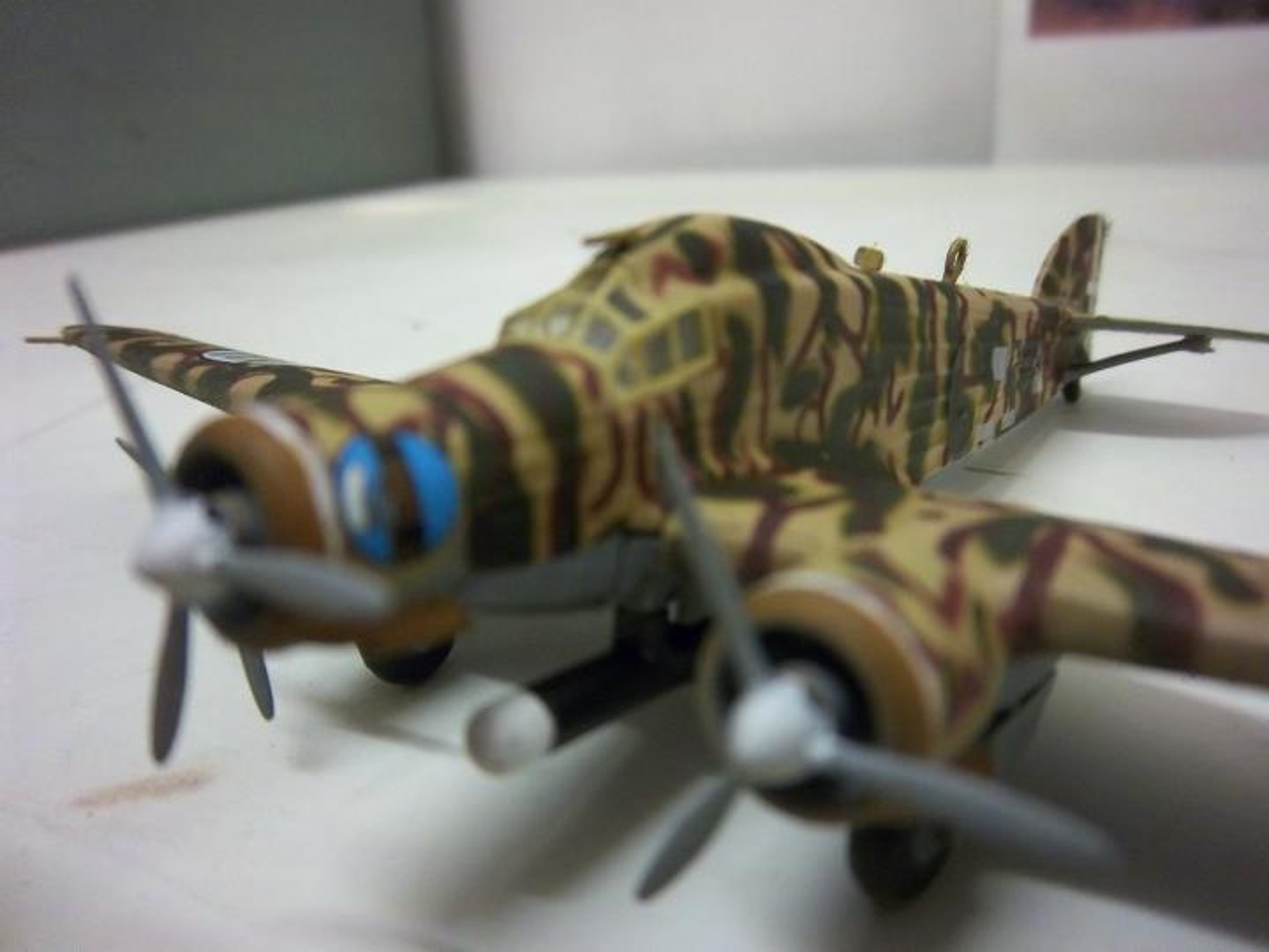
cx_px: 634
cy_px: 476
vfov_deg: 49.7
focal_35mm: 28
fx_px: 1026
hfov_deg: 63.4
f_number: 3.5
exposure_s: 1/8
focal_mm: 5.1
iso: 294
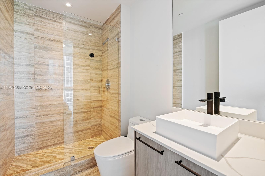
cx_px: 132
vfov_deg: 73.6
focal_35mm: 16
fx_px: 118
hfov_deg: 96.8
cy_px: 88
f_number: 8
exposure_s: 1/3
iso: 200
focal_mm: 16
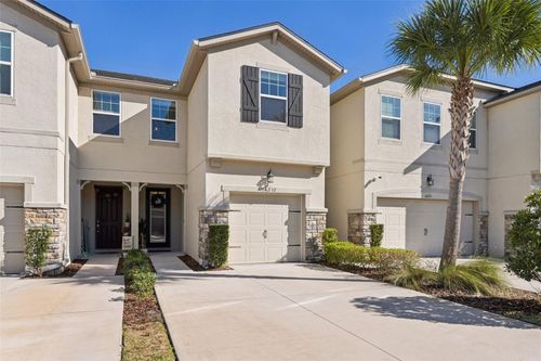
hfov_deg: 78.6
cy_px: 180
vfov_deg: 57.2
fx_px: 330
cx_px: 270
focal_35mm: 22
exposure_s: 1/1600
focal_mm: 22
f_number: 8
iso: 400
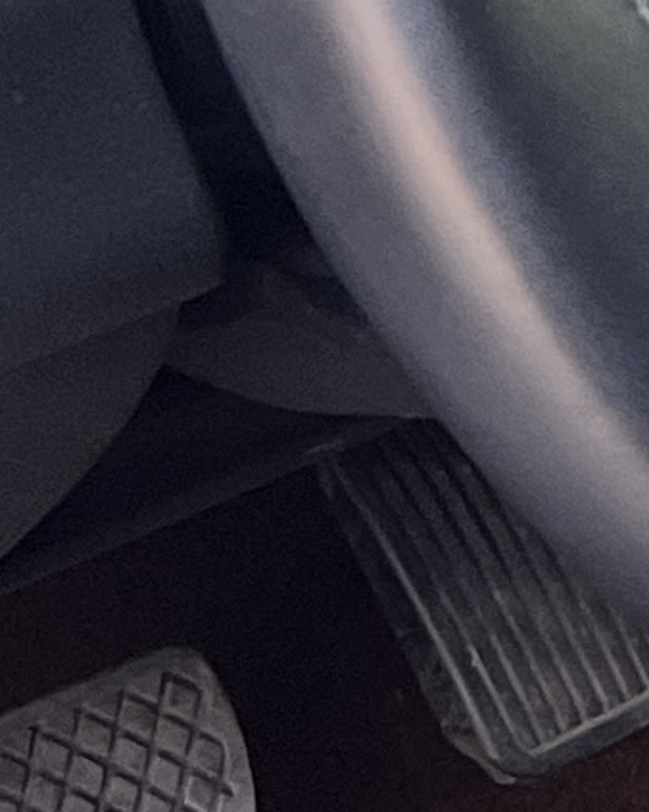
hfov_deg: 5.3
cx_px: 2969
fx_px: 5815
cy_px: 303
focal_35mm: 242
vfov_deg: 8.0
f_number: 1.5
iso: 125
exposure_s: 1/106
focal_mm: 5.7
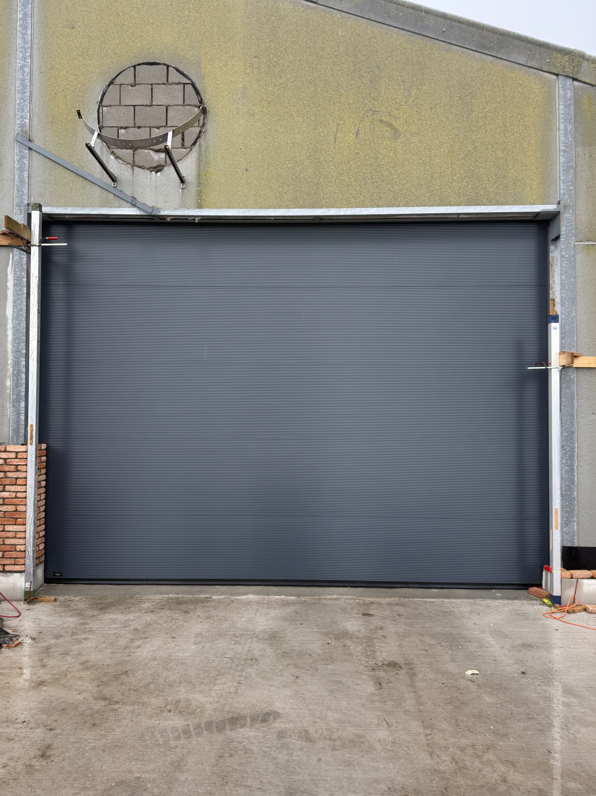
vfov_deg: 69.4
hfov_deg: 54.9
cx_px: 286
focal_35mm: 25
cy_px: 391
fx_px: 574
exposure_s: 1/236
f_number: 1.78
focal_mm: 6.76
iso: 125
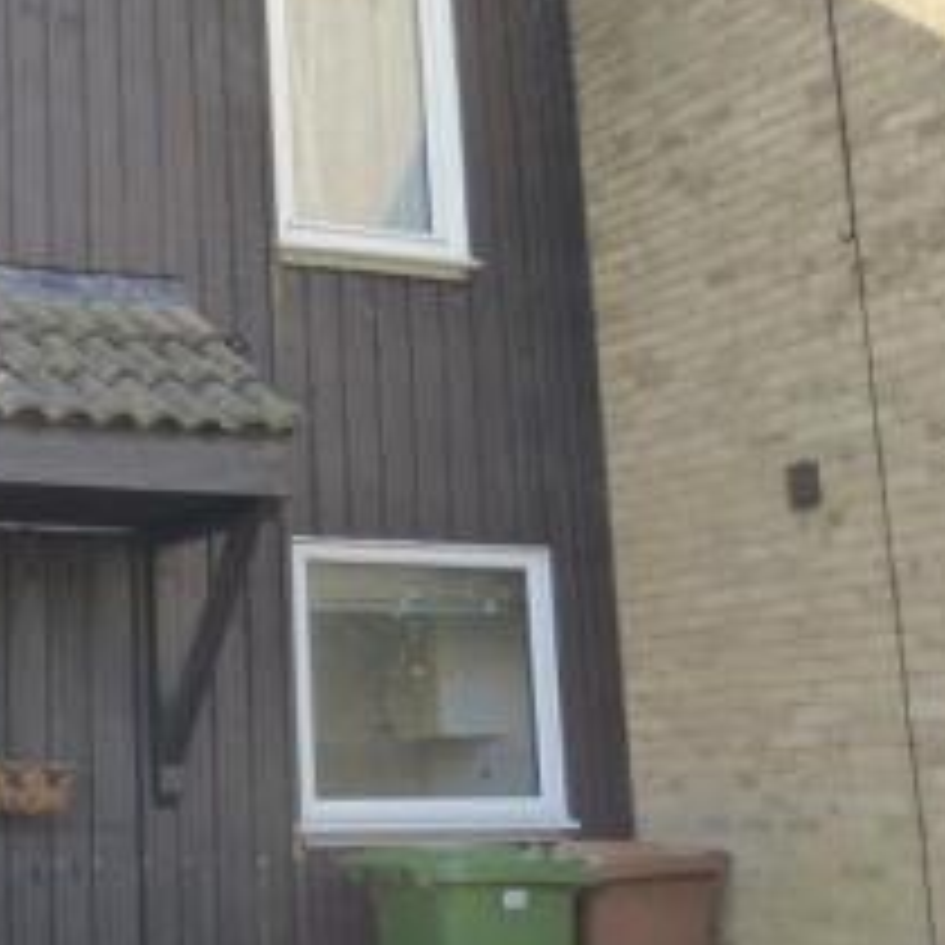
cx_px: -52
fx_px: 1822
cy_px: 358
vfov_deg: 29.0
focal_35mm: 59
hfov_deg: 27.1
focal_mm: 4.3
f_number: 3.3
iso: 200
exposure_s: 1/320
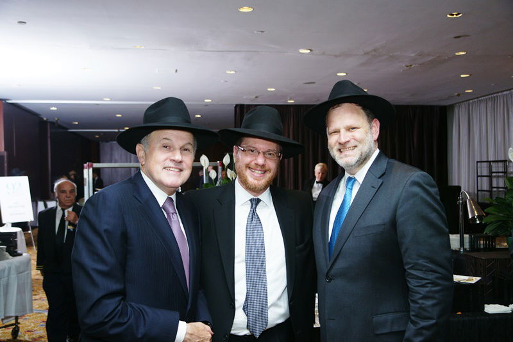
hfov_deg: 54.4
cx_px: 256
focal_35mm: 35
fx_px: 499
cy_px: 171
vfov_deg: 37.9
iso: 640
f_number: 5.6
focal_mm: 35
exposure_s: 1/100
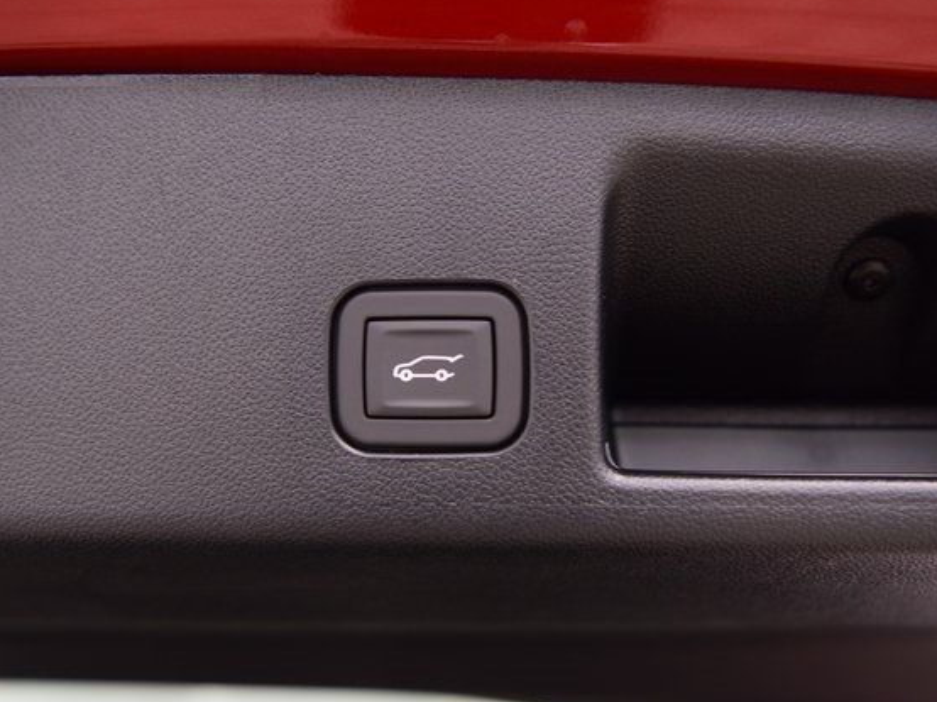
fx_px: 1082
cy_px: 349
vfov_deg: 35.9
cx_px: 416
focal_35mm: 40
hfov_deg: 46.7
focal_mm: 24
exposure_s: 1/30
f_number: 2.8
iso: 1600
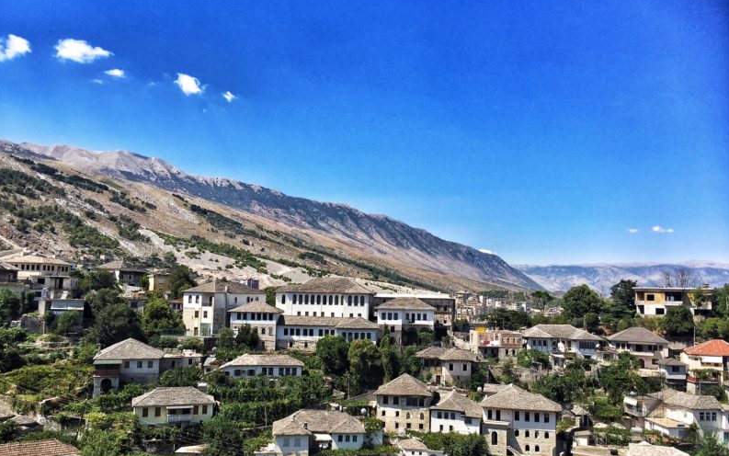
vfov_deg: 40.6
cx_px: 365
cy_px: 249
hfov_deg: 61.2
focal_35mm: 31
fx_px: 616
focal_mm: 4.15
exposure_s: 1/1721
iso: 32
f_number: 2.2
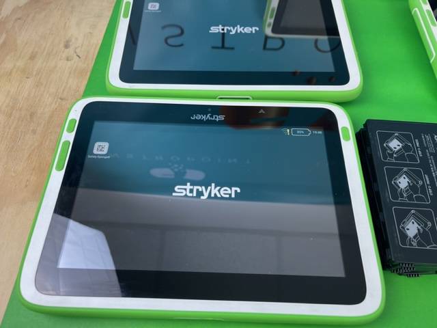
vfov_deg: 53.1
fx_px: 328
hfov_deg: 67.3
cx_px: 218
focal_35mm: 26
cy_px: 164
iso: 125
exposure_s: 1/120
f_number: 1.6
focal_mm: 5.1
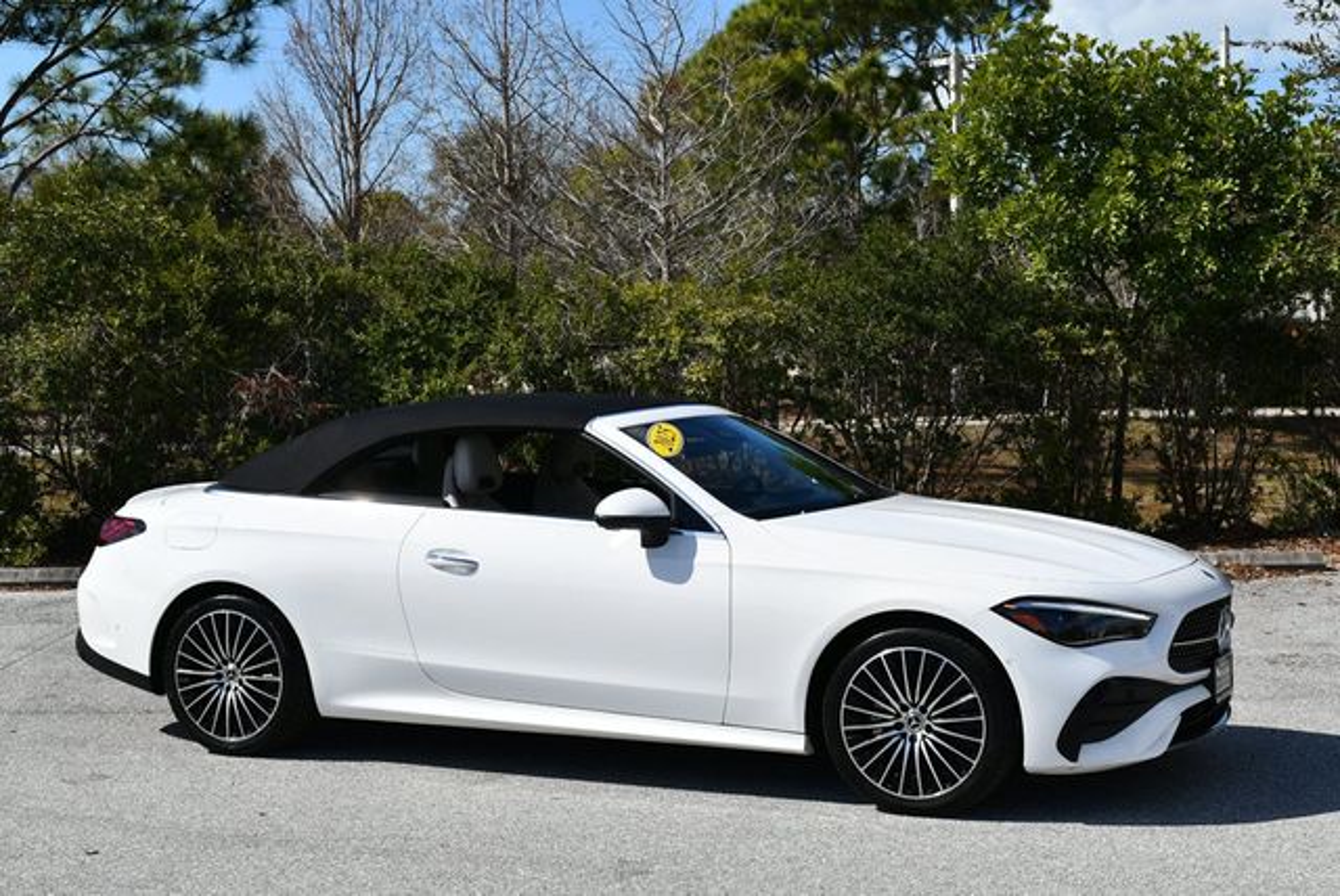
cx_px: 670
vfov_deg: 22.7
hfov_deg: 33.4
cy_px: 448
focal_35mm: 60
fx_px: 2235
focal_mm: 30
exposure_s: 1/320
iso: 100
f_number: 9
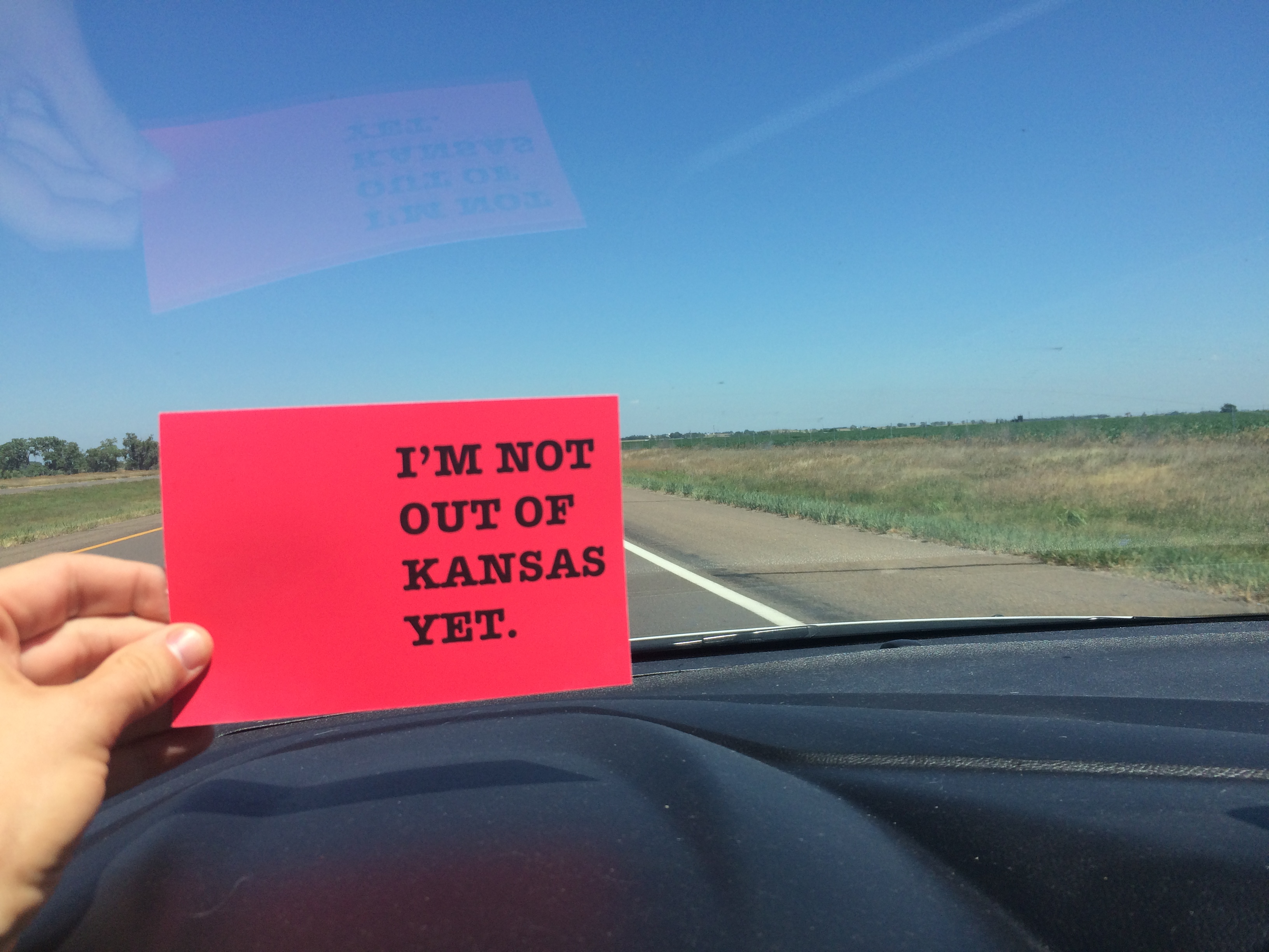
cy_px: 476
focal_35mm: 29
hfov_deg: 61.7
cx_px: 634
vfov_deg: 48.2
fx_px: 1063
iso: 32
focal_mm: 4.15
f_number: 2.2
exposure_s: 1/1520
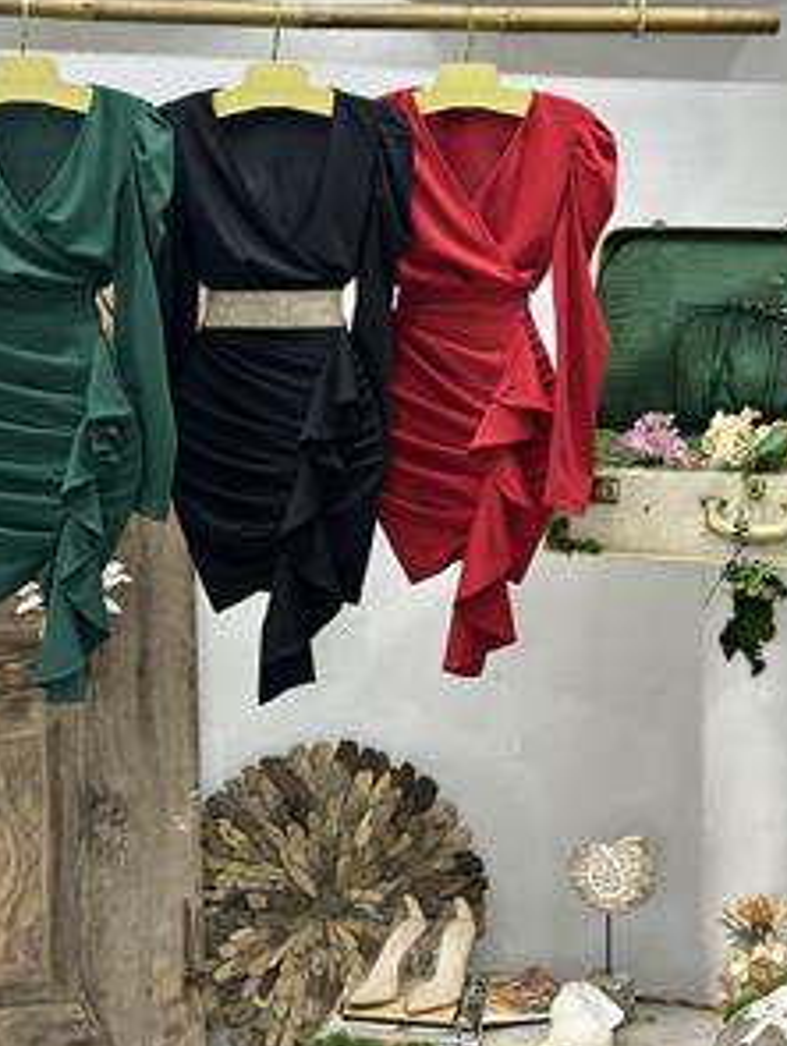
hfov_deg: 22.6
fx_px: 1966
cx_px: 291
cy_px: 411
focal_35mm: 65
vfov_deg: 29.7
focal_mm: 6.86
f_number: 1.78
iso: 160
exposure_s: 1/100
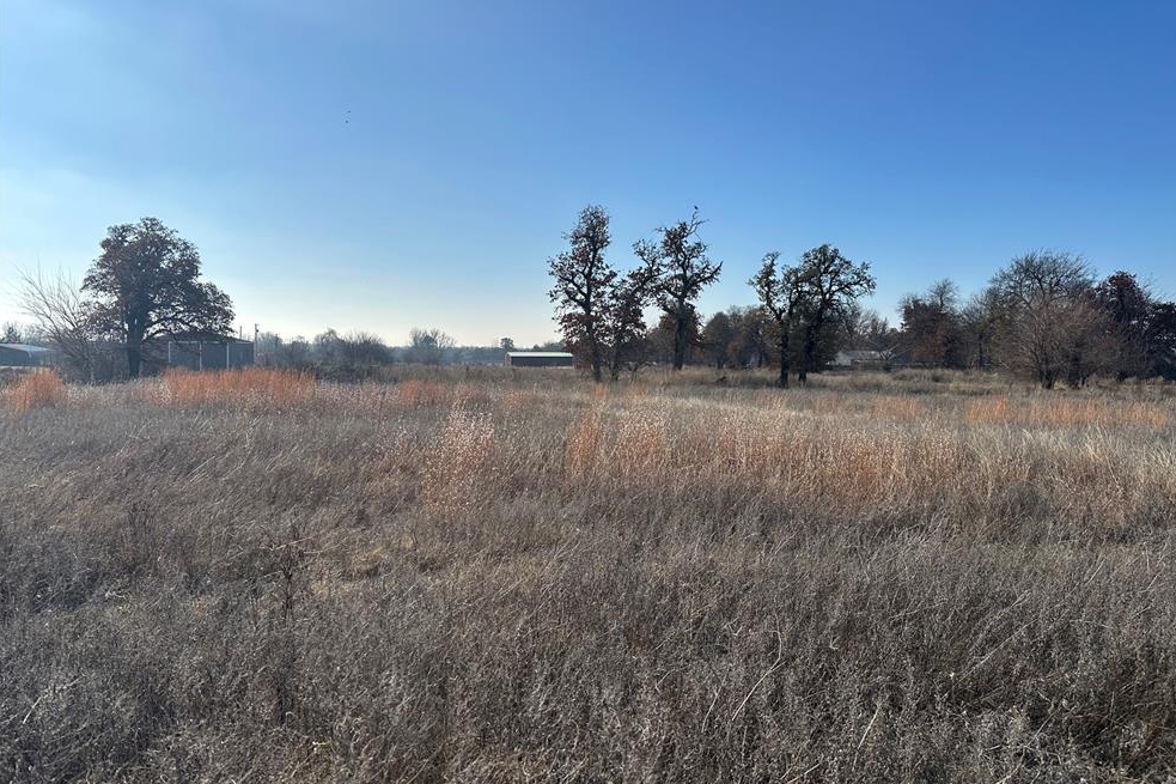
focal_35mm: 26
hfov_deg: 69.4
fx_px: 849
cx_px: 609
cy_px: 371
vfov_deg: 49.5
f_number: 1.78
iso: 80
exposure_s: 1/7576
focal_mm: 6.86
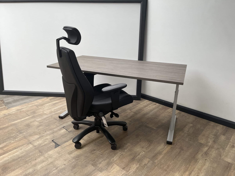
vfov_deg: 53.1
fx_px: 177
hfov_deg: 67.3
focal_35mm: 26
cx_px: 118
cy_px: 88
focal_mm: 5.1
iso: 125
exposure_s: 1/120
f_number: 1.6
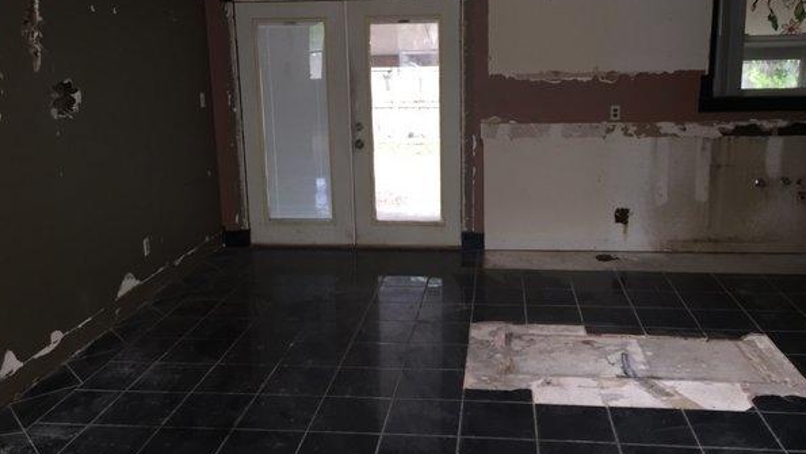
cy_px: 199
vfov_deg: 34.6
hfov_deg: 58.0
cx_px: 423
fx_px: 727
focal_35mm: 34
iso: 80
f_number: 2.2
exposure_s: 1/33
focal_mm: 4.15
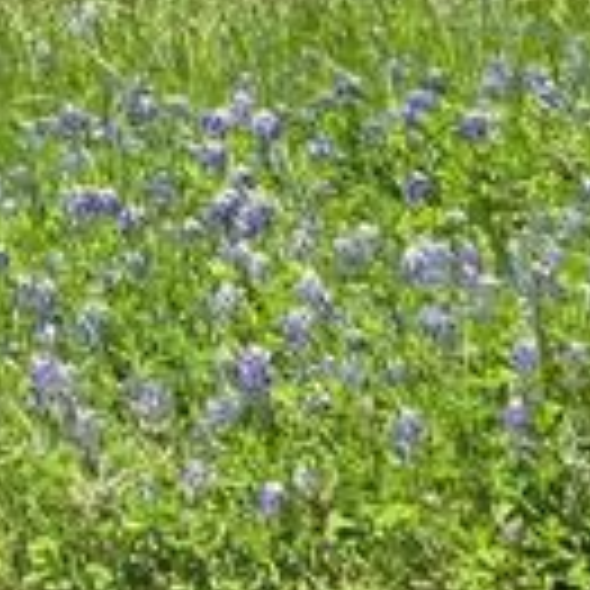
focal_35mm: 159
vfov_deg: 9.2
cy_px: -1045
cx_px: -387
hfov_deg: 10.5
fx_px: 3066
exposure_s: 1/2790
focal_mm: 5.4
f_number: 1.8
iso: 80
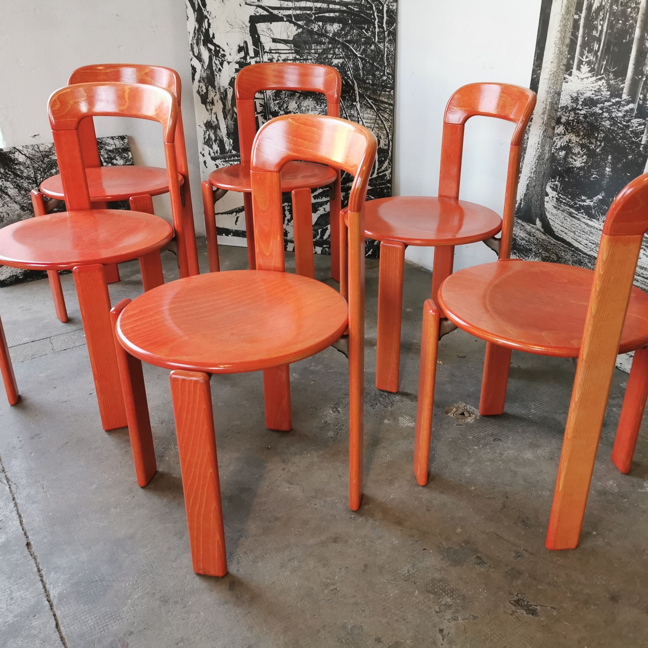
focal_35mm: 32
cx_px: 367
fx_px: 678
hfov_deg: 51.0
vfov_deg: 51.1
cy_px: 323
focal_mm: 5.56
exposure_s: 1/60
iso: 250
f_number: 1.6
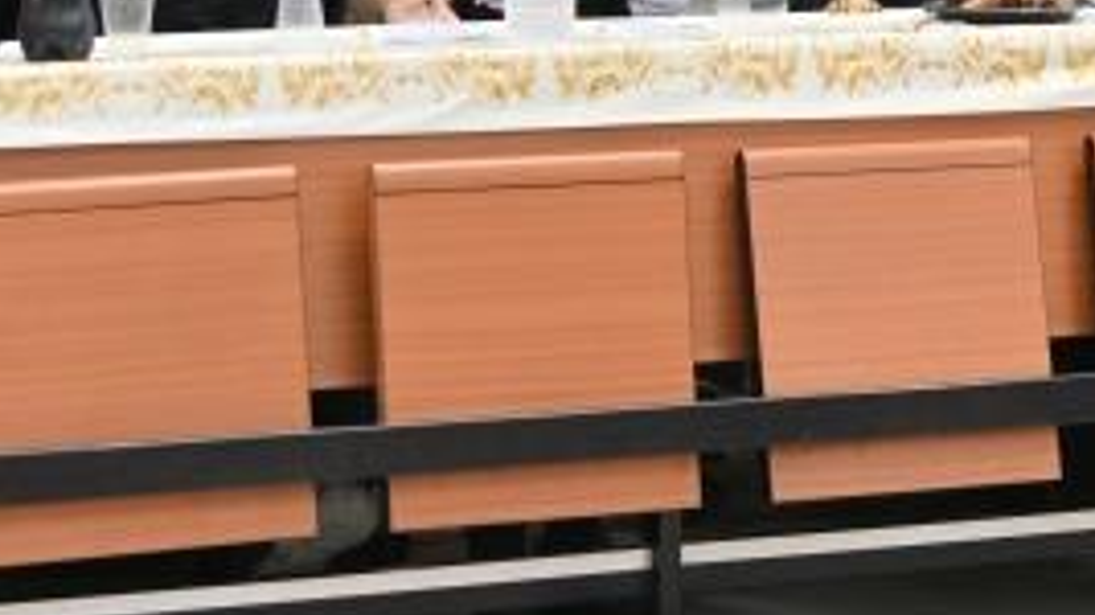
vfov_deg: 6.8
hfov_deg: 12.1
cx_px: 980
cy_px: -273
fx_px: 5138
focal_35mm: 177
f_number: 4
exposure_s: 1/160
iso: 200
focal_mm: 44
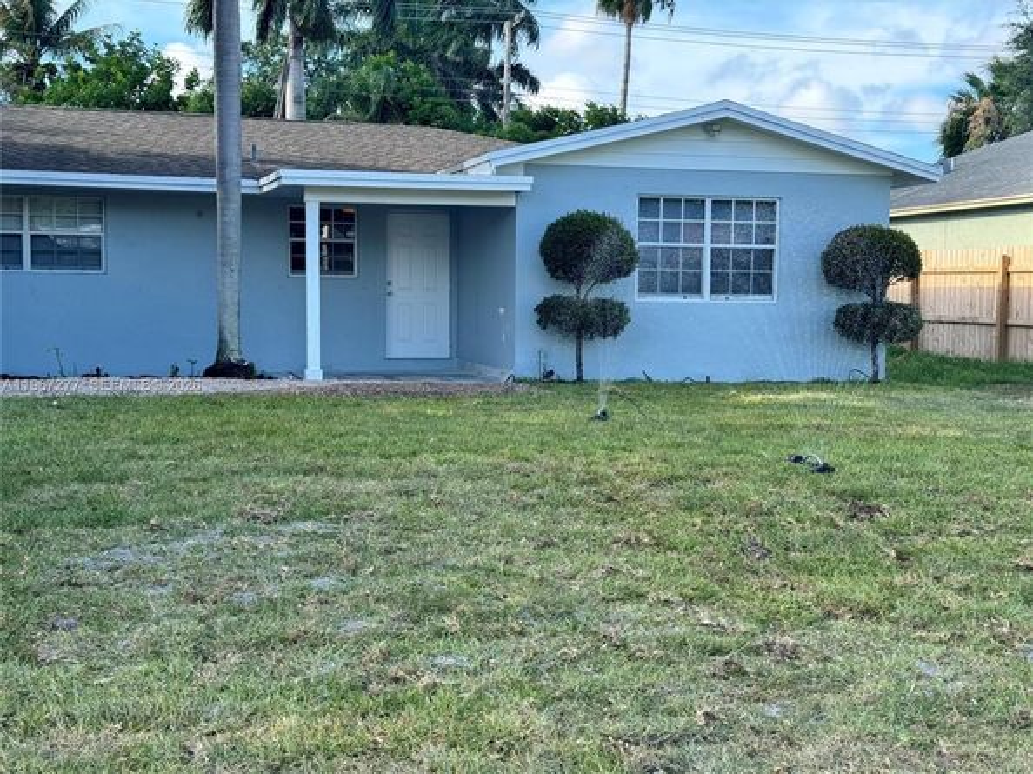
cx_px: 516
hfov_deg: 39.7
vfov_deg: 30.2
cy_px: 387
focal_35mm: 48
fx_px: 1432
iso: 64
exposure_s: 1/854
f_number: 1.78
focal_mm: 6.76
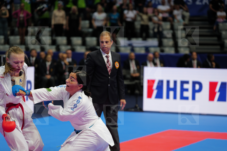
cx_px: 114
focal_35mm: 126
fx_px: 793
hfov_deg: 16.3
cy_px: 76
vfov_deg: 10.8
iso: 1600
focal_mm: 126
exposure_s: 1/1000
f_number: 2.8
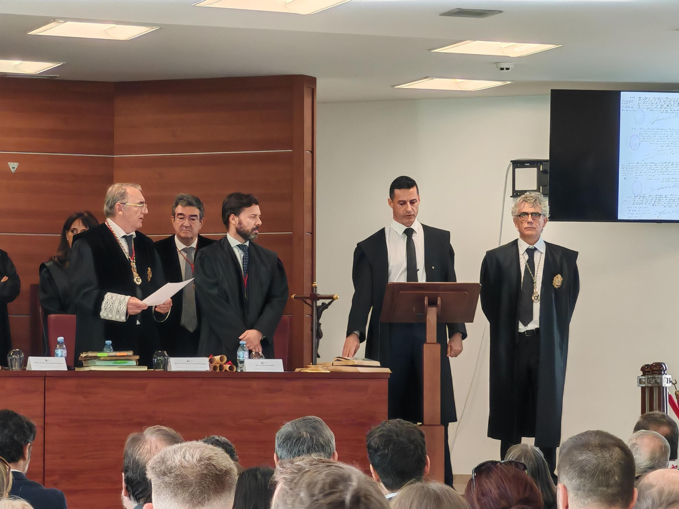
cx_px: 340
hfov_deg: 14.2
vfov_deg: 10.7
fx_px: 2727
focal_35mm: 139
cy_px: 254
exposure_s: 1/50
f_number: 2.4
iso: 160
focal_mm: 8.67
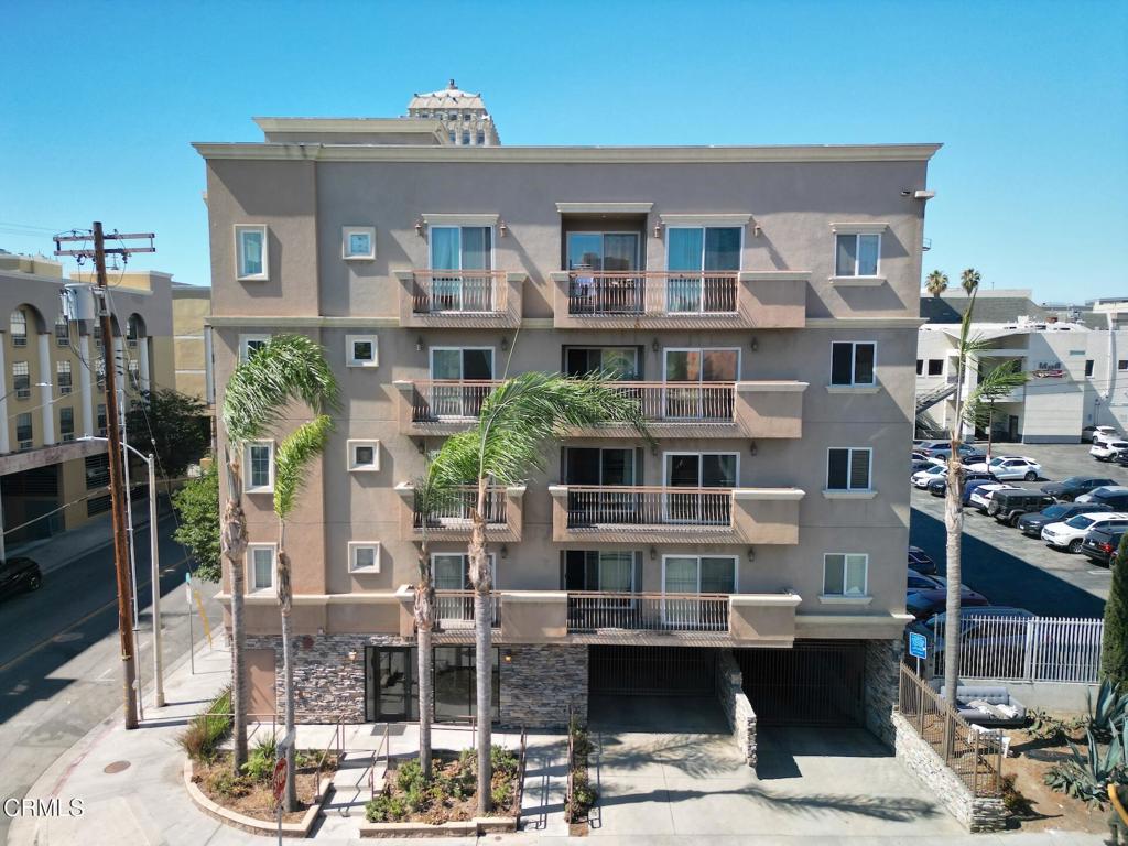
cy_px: 423
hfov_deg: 71.6
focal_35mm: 24
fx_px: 782
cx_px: 564
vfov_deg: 56.8
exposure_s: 1/320
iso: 140
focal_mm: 6.72
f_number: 1.7
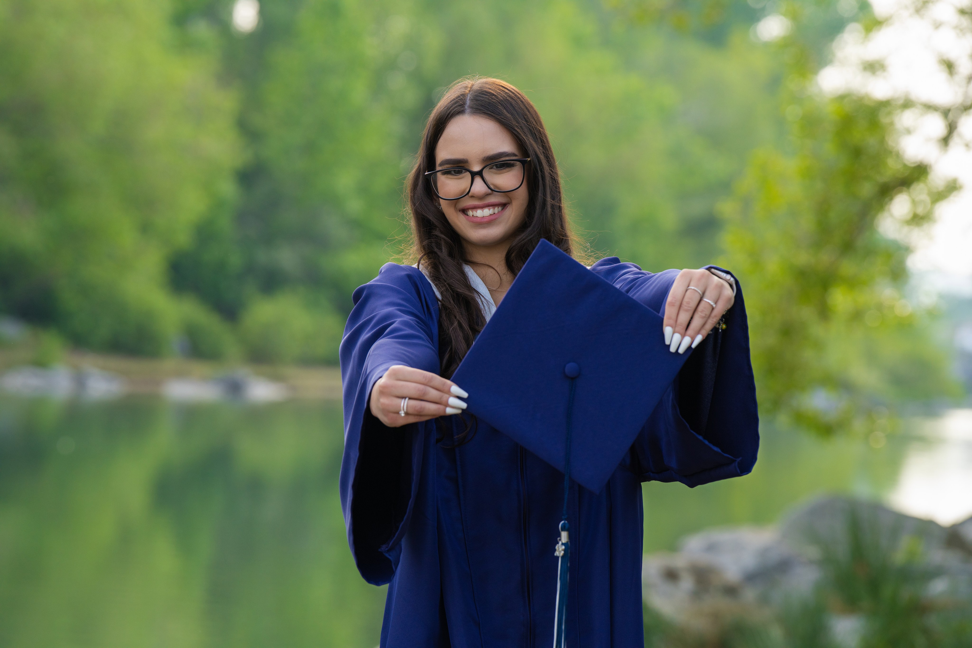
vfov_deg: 7.8
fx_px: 4725
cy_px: 324
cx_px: 486
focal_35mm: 175
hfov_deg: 11.7
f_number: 6.3
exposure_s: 1/320
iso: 500
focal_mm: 175
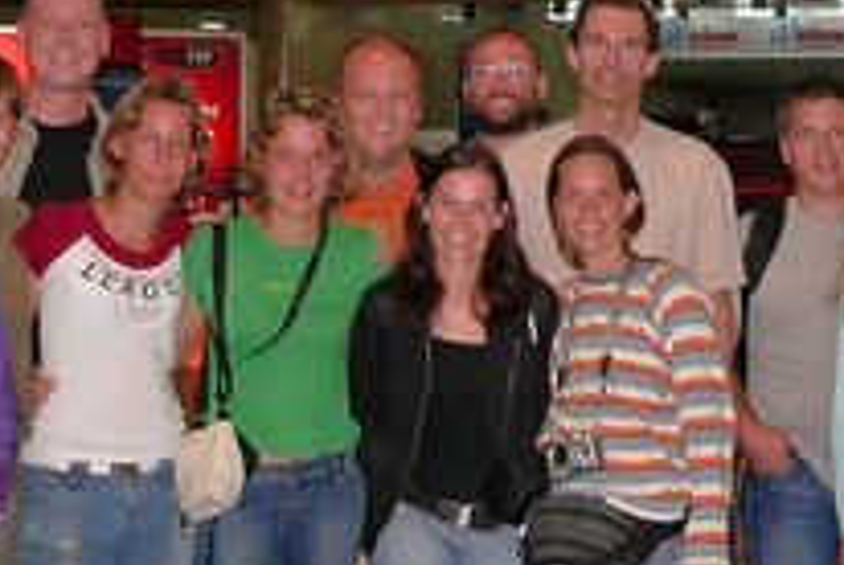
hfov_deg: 16.2
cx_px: 615
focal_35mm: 126
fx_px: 2958
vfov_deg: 10.9
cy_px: 309
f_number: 2.8
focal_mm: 8.3
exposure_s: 1/60
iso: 200
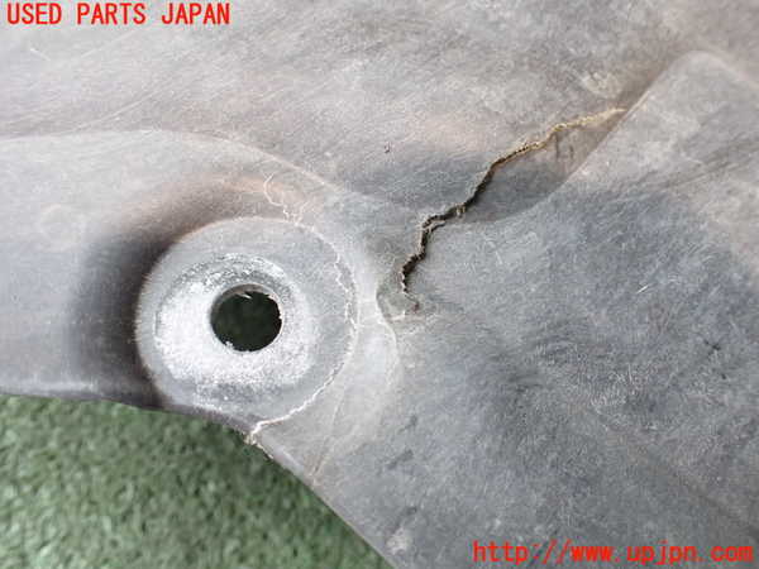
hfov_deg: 60.0
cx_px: 380
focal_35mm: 30
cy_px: 284
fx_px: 658
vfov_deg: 46.8
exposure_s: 1/40
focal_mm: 5.4
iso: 800
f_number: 2.3
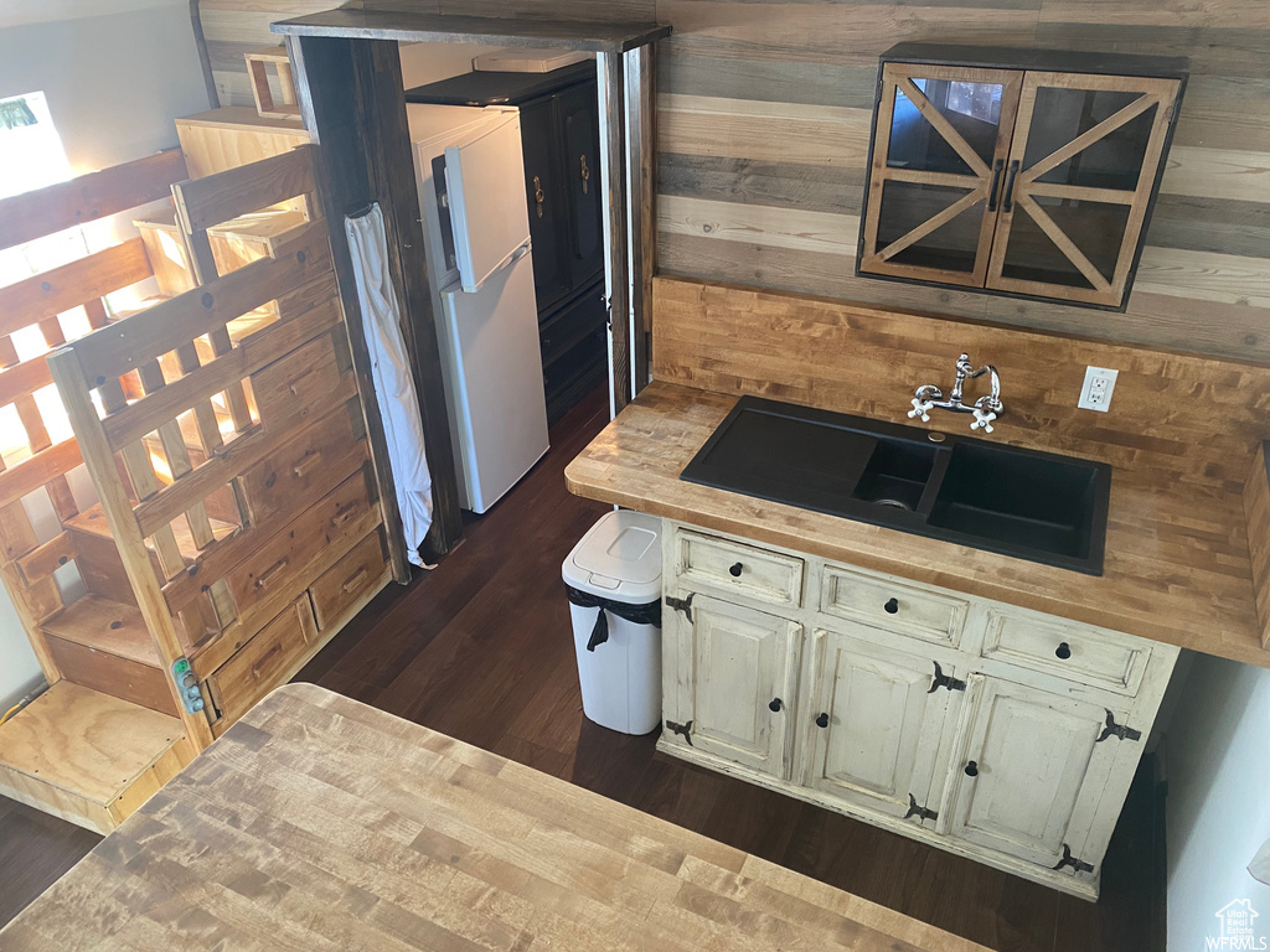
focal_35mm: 26
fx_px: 954
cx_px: 635
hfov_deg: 67.3
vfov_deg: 53.1
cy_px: 476
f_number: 1.8
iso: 200
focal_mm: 4.25
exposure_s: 1/60
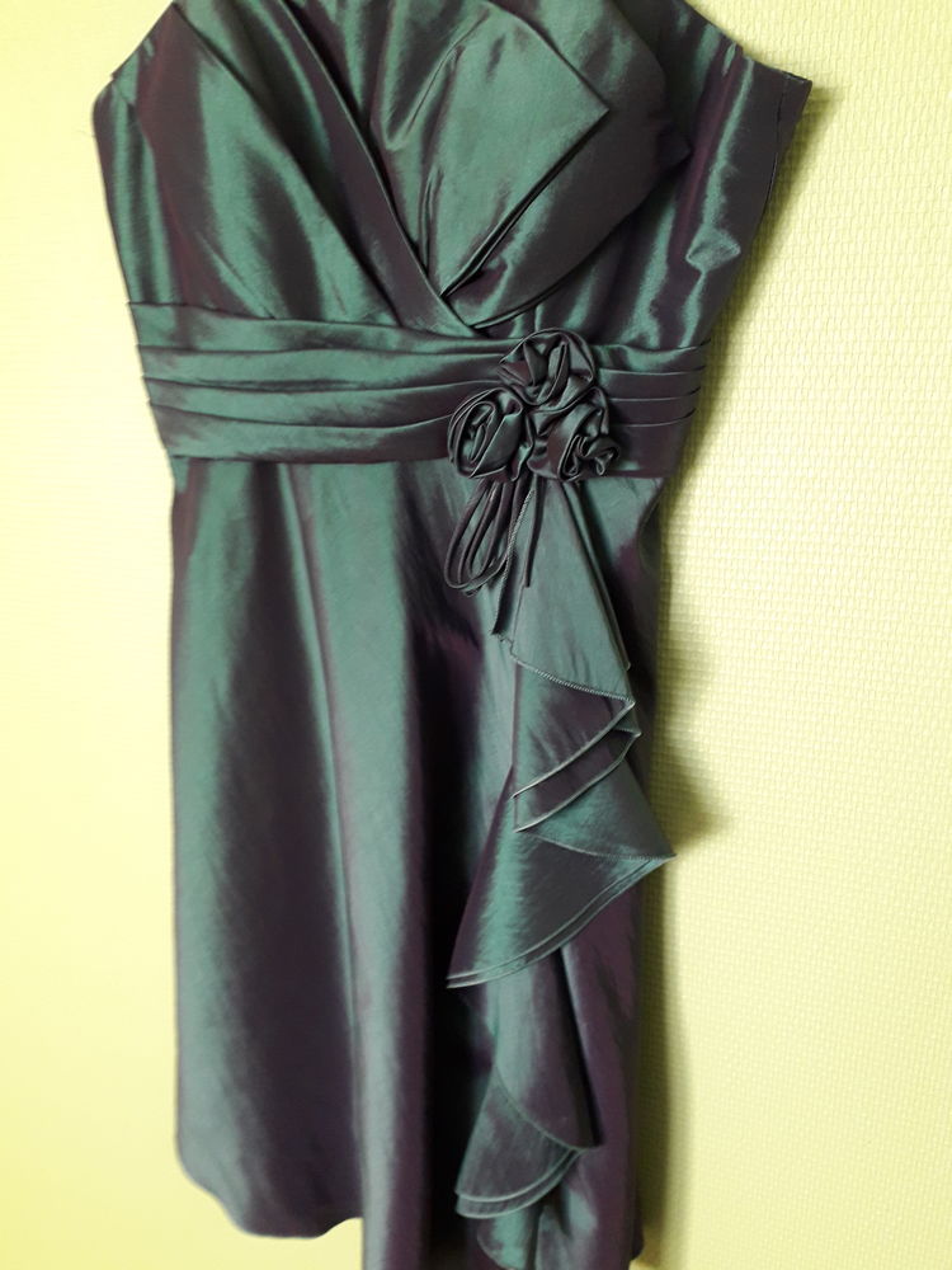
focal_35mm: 27
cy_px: 635
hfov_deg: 51.4
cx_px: 476
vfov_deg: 65.3
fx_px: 990
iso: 160
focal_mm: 3.6
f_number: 1.9
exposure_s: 1/33
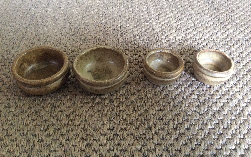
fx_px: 233
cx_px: 125
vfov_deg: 37.2
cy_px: 66
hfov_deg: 56.7
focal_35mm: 34
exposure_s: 1/25
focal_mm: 3.3
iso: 320
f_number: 2.4
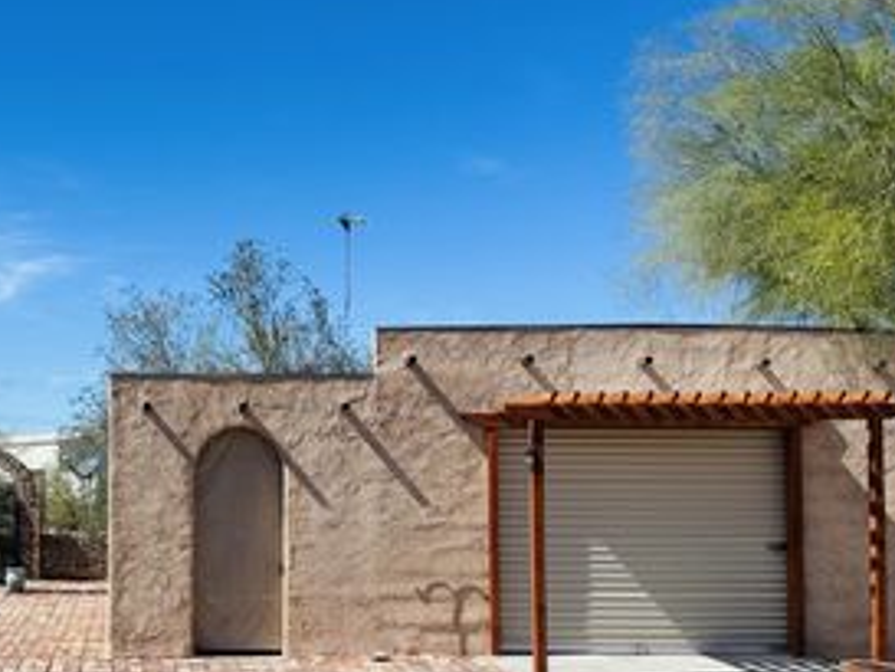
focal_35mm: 44
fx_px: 1138
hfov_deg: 40.5
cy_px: 457
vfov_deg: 32.6
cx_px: 138
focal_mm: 6.86
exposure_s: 1/6211
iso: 80
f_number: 1.78
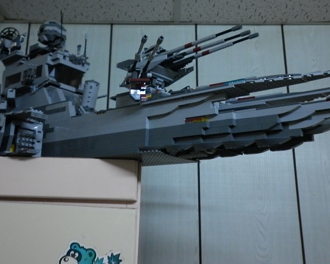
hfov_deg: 41.8
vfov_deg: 33.6
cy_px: 74
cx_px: 133
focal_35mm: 44
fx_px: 430
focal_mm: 5.3
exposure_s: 1/13
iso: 200
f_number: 2.8
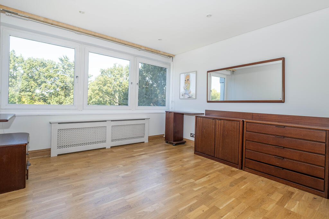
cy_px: 110
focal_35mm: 15
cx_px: 164
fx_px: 137
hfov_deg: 100.4
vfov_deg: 77.3
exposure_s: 1/60
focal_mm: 10
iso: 250
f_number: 6.4
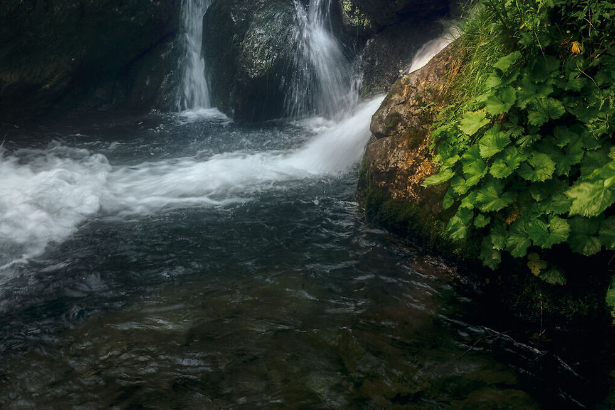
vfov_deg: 25.4
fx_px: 837
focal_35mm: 49
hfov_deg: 40.3
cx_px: 276
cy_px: -50
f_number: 13
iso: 200
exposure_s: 1/25
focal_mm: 20
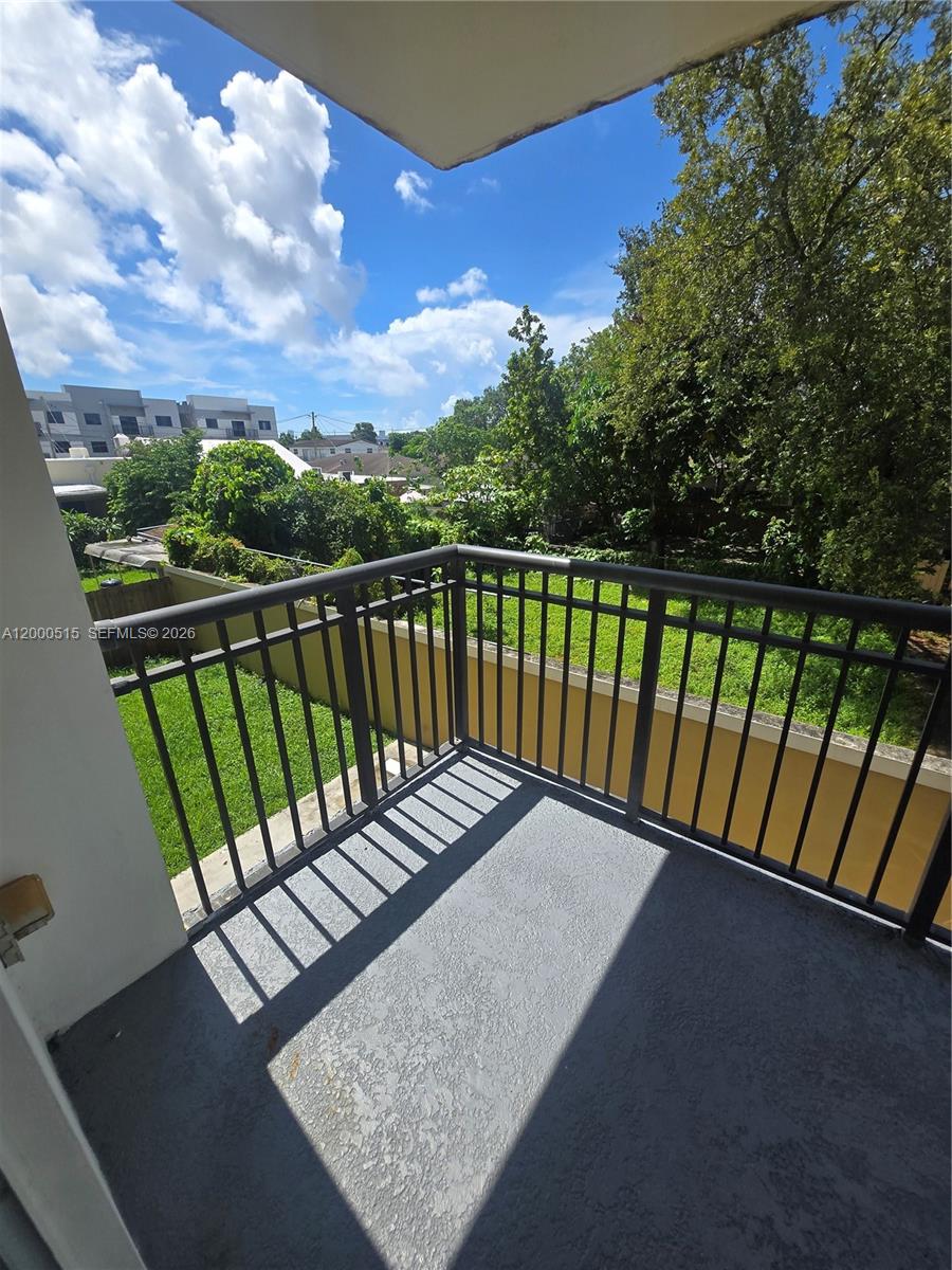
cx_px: 476
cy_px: 635
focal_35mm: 13
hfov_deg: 89.9
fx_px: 477
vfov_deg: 106.2
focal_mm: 1.7
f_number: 2.2
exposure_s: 1/2000
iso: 50
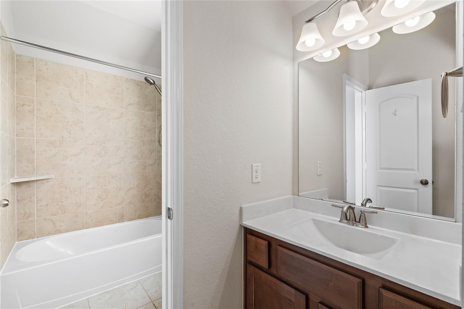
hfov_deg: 96.7
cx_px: 232
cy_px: 154
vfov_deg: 73.7
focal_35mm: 16
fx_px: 206
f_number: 9
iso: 200
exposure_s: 1/1.67
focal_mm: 16
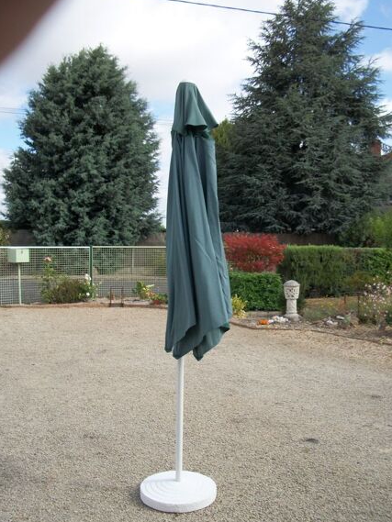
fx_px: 543
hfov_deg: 39.7
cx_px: 203
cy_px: 256
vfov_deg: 51.3
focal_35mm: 36
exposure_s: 1/125
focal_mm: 5.7
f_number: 8.8
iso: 80
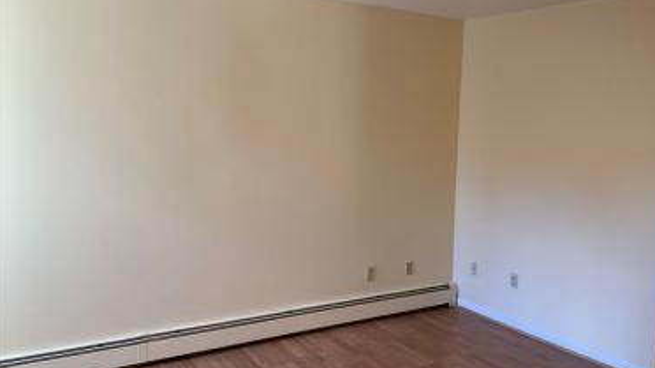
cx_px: 349
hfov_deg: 58.0
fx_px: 590
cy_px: 173
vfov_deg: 34.6
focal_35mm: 34
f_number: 1.8
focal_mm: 3
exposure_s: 1/60
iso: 50
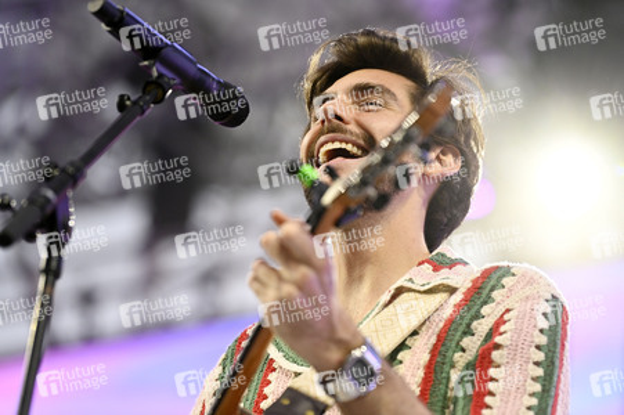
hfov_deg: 10.3
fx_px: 3464
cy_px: 208
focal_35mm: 200
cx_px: 312
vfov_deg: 6.9
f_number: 3.5
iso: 2000
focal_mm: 200
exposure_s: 1/2000
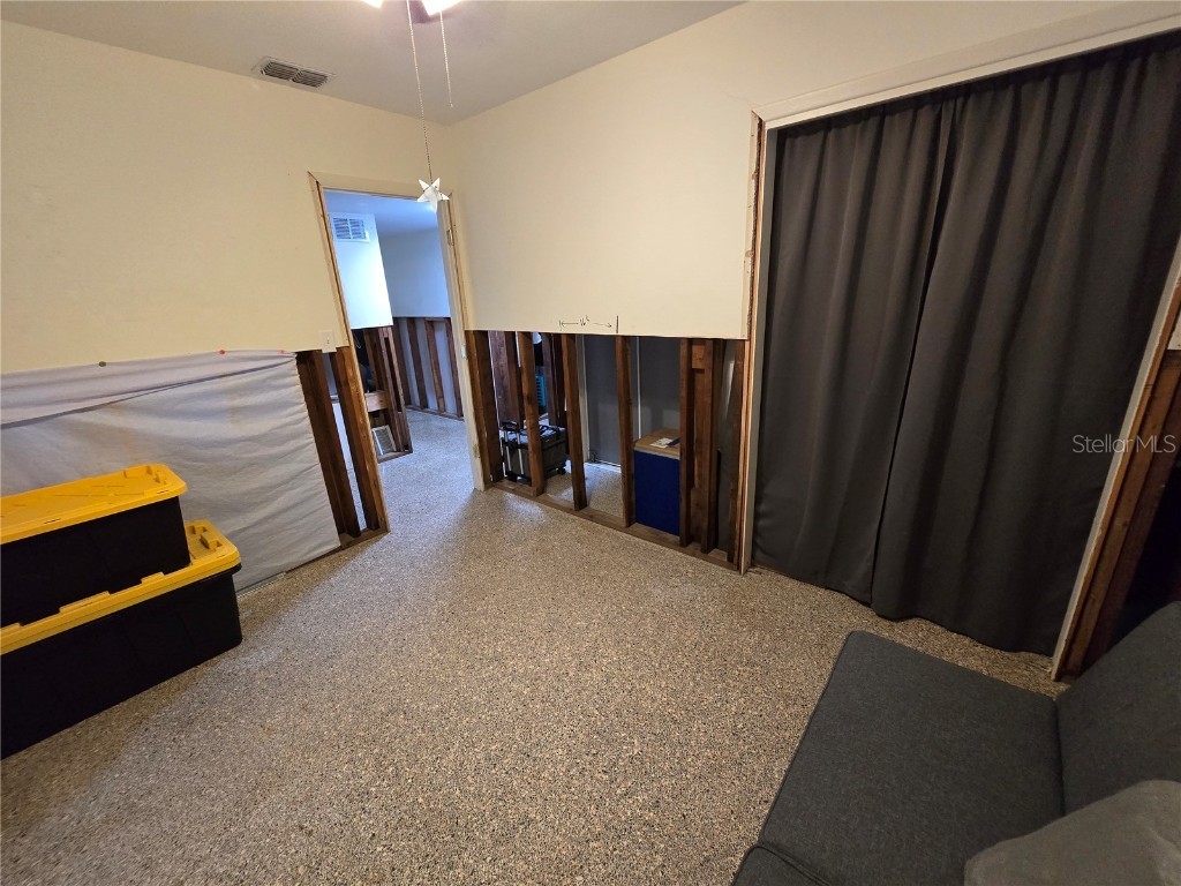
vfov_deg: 89.9
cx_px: 590
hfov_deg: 106.2
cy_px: 443
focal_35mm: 13
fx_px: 444
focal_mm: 2.2
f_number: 2.2
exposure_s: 1/60
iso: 800
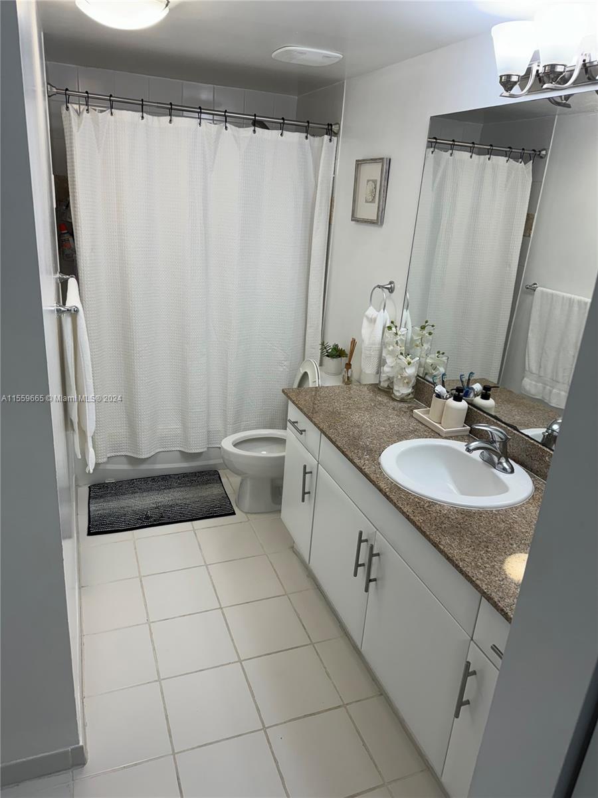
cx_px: 299
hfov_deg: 56.8
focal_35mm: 24
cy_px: 399
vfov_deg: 71.6
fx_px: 553
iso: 64
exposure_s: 1/120
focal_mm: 6.86
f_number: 1.78
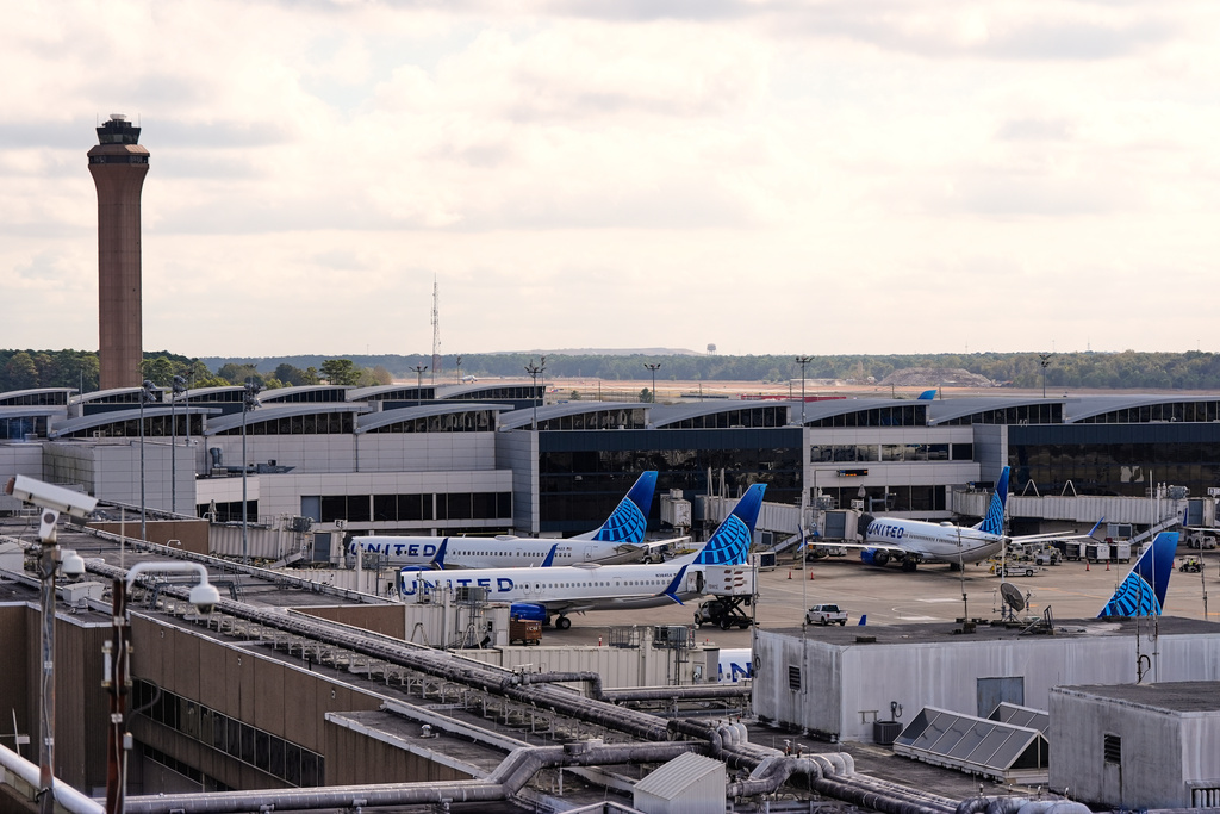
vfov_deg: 13.4
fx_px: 3457
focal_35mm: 102
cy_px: 407
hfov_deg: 20.0
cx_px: 610
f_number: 2.8
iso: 400
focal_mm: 102
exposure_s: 1/10000
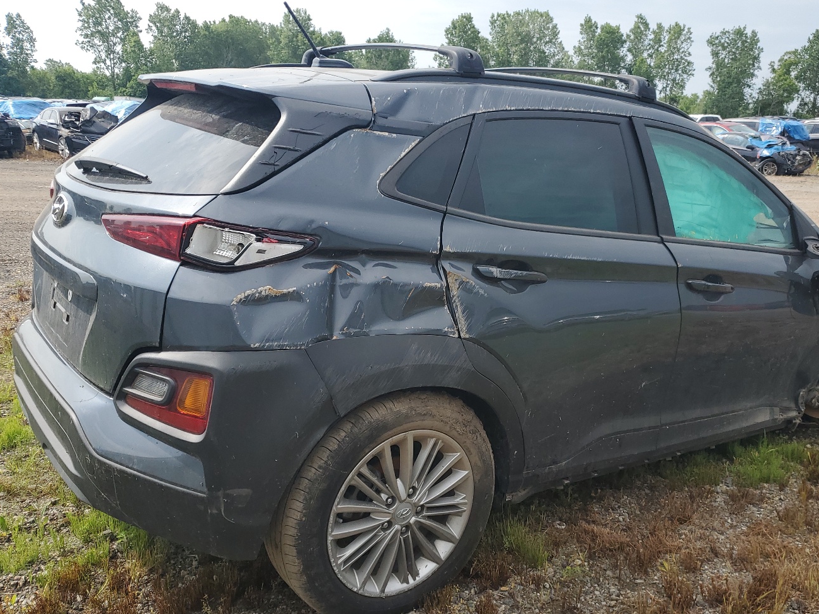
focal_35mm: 32
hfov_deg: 56.4
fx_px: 757
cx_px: 486
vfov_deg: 44.1
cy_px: 350
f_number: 1.5
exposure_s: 1/2000
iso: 50
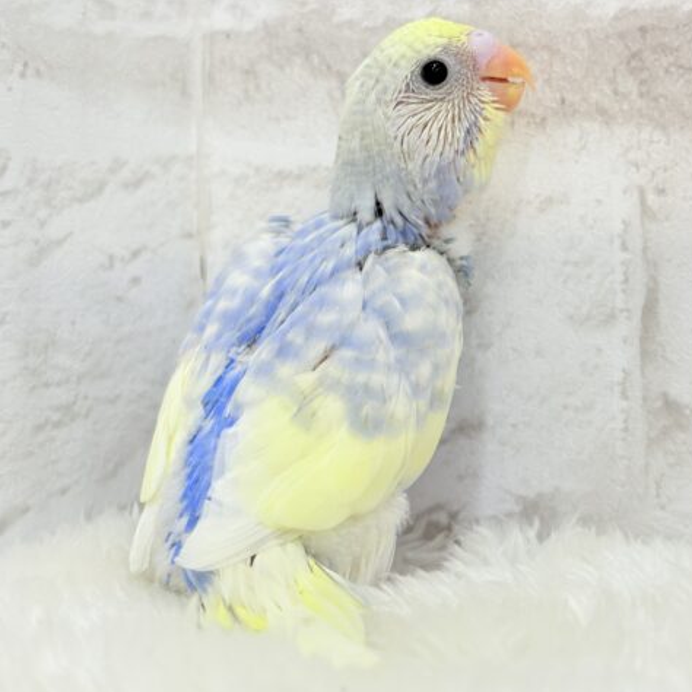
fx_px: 1402
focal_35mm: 62
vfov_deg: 27.7
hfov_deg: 27.6
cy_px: 349
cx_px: 432
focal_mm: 5.96
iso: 64
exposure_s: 1/100
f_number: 1.6
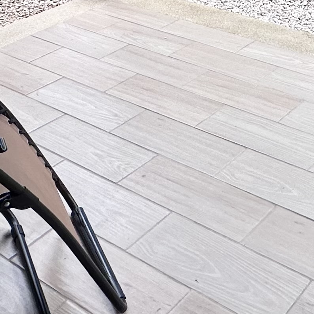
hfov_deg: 25.5
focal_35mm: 63
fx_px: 647
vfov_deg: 22.8
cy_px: -143
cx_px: 336
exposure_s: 1/324
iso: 40
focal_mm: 2.22
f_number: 2.2
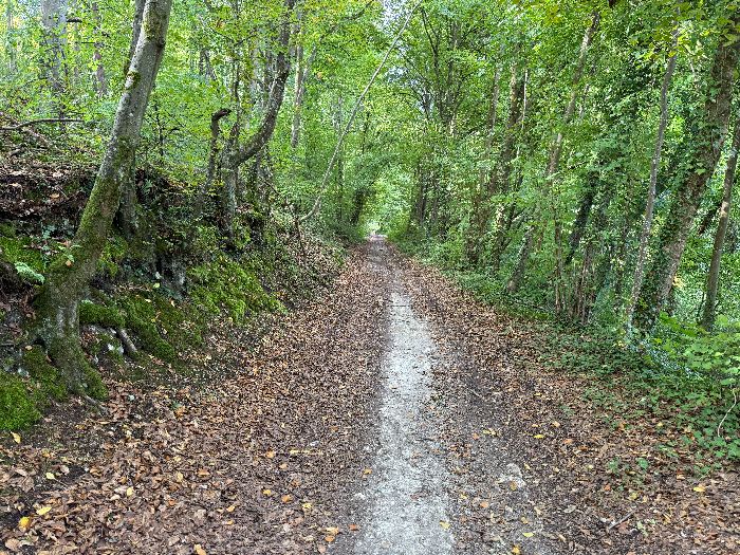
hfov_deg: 71.6
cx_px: 370
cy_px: 278
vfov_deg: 56.8
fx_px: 513
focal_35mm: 24
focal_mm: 6.76
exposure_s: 1/75
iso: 200
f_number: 1.78
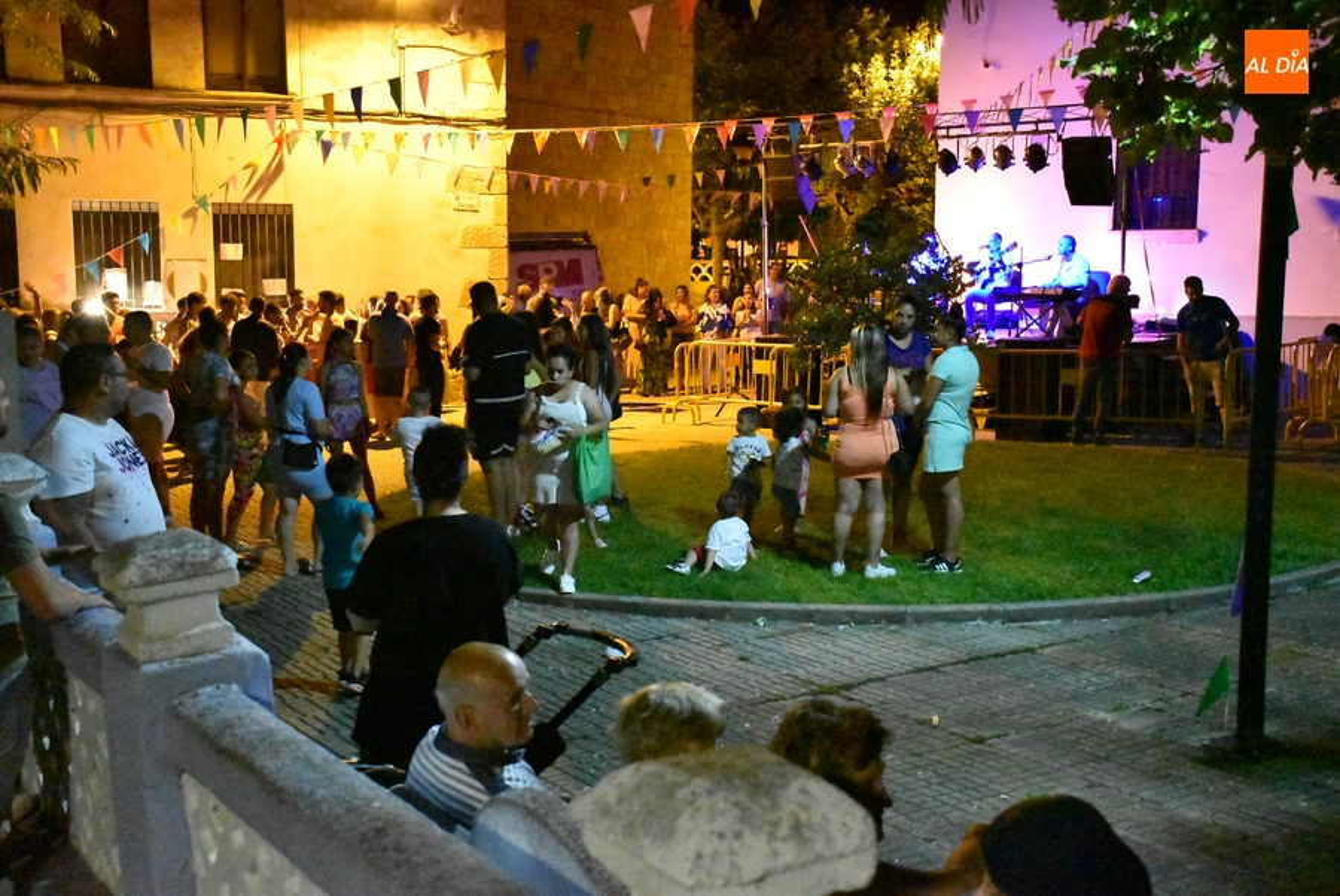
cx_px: 670
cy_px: 448
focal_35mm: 40
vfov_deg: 33.1
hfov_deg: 47.9
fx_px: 1509
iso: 25600
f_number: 5
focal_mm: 27
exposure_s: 1/100
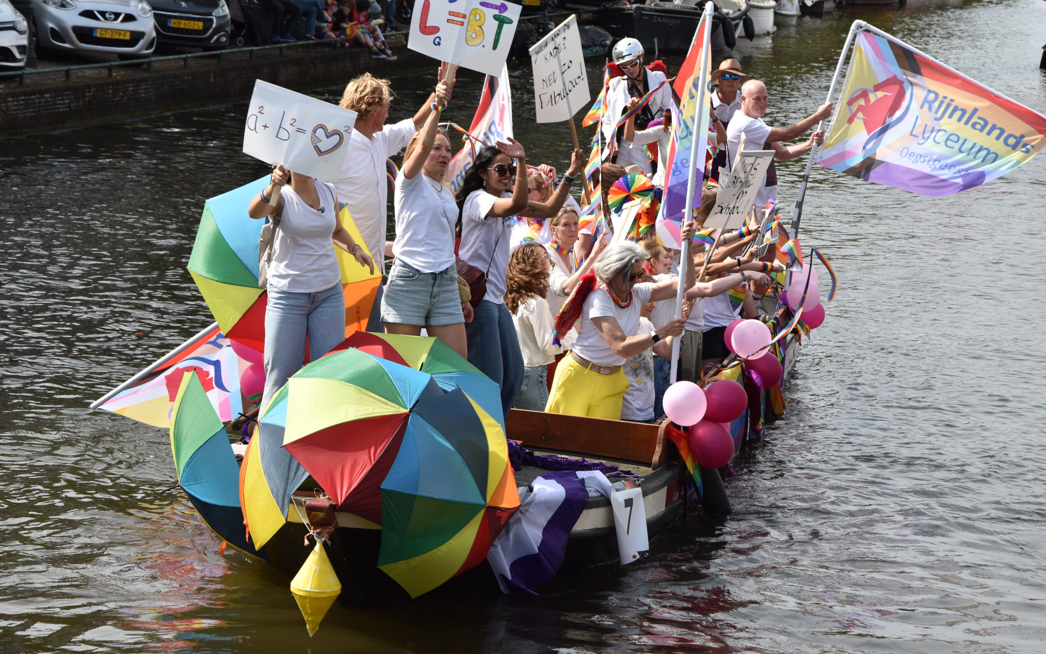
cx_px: 520
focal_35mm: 116
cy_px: 310
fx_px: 3293
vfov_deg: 11.3
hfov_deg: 18.0
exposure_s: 1/320
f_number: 9
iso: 200
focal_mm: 75
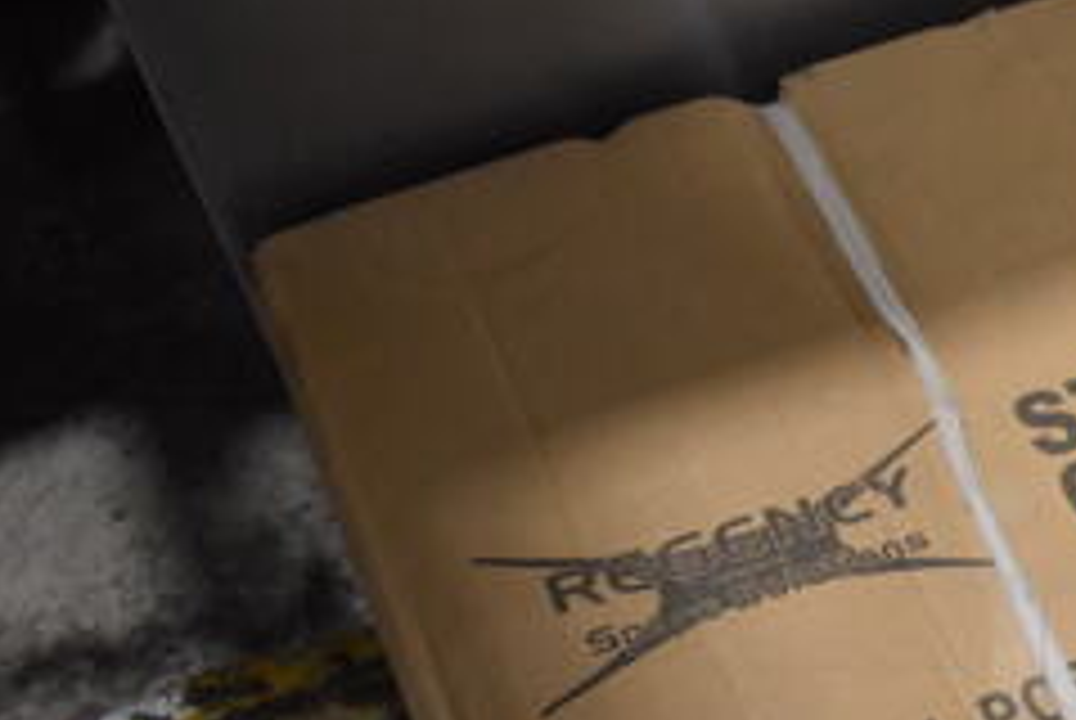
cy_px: 684
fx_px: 2065
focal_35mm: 69
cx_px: 1288
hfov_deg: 26.1
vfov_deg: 19.3
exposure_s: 1/125
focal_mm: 18
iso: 1600
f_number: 3.5
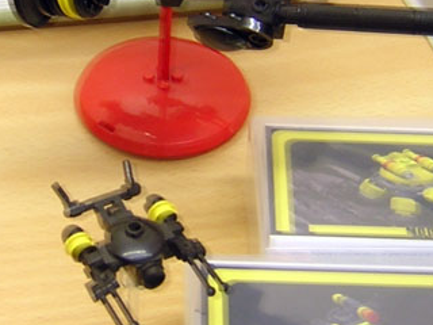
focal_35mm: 90
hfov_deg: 21.7
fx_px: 1126
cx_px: 146
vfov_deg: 16.2
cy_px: 31
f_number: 2.6
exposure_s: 1/5.1
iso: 100
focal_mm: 4.7
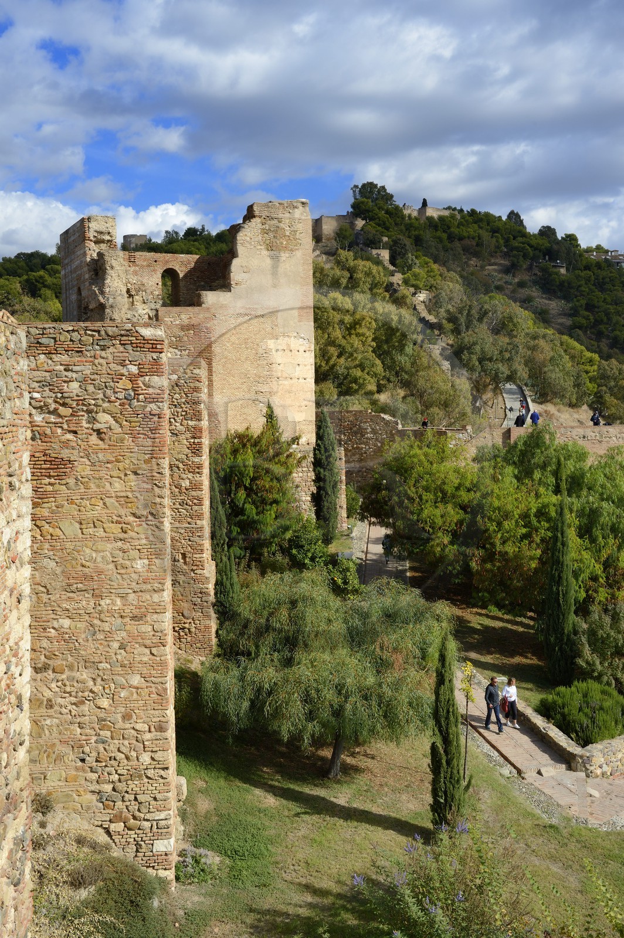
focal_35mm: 36
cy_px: 469
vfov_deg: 53.2
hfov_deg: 36.8
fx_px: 938
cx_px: 312
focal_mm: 36
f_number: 14
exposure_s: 1/200
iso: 200
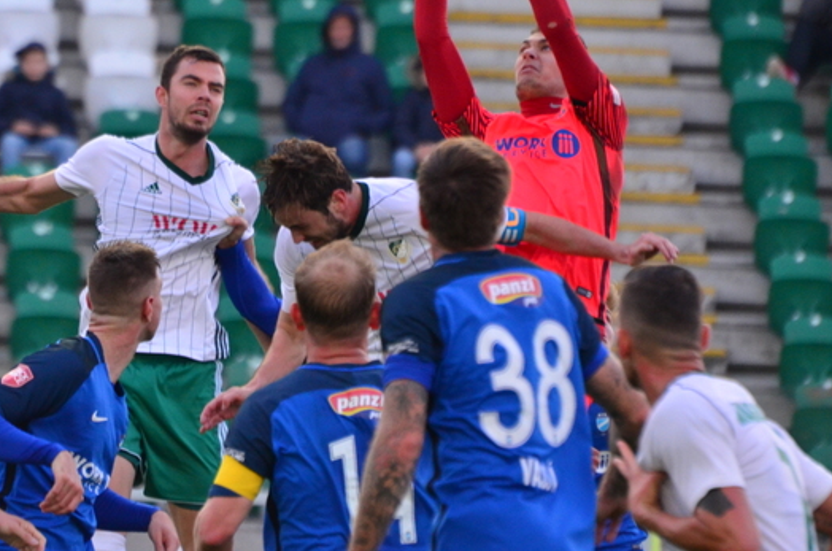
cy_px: 225
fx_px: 14783
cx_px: 203
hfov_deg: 3.2
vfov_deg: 2.1
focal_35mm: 641
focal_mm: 280
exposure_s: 1/800
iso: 1600
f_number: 5.6
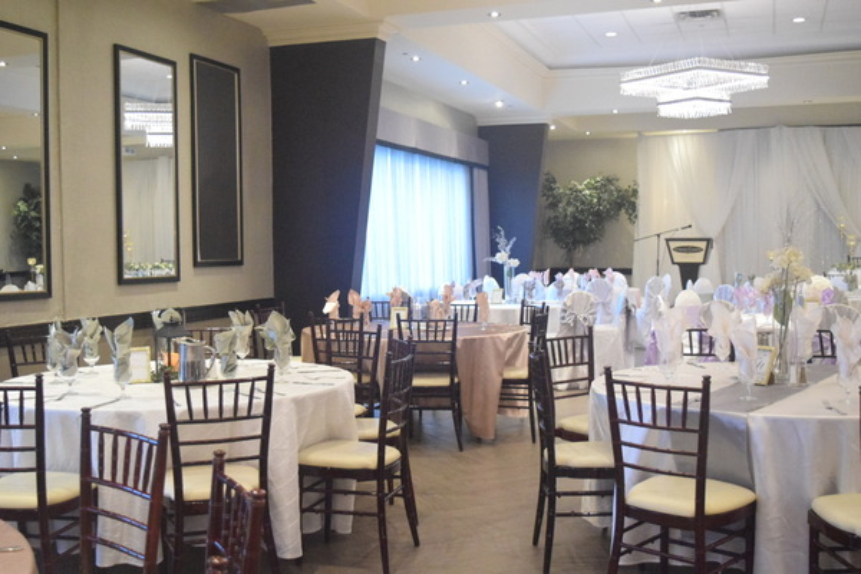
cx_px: 430
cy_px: 287
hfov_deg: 46.4
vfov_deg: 31.9
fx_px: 1004
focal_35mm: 42
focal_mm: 28
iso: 8000
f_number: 4.5
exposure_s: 1/100
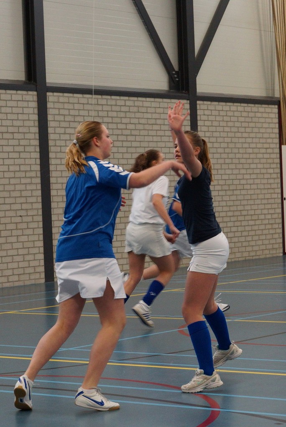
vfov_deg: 27.0
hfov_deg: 18.2
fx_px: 892
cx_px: 143
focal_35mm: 75
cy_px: 214
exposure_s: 1/160
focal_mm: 50
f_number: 5
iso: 1250
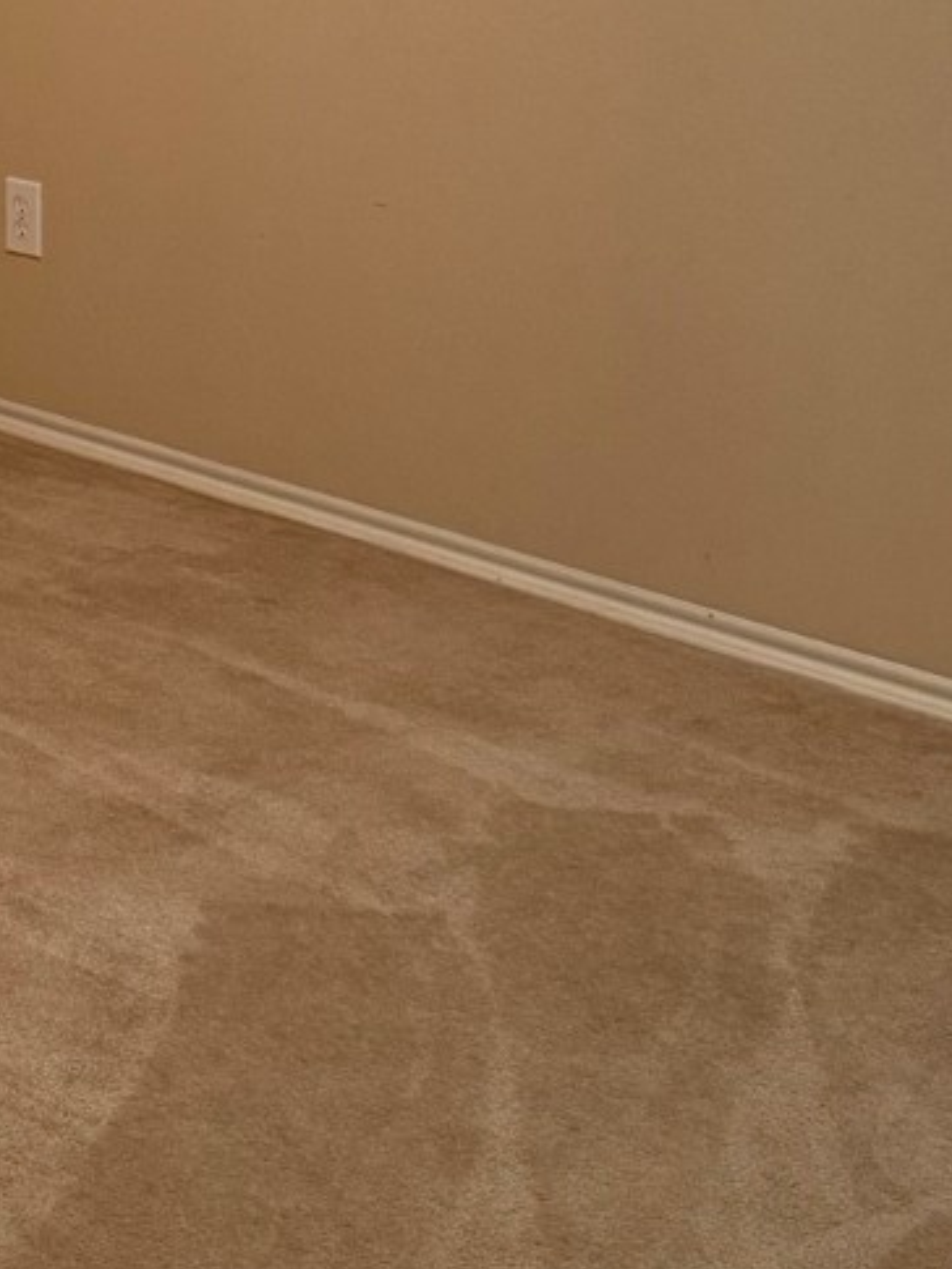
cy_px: -47
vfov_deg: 24.3
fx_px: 2786
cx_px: -196
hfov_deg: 18.4
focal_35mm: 76
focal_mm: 6.76
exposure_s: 1/60
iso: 320
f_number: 1.78
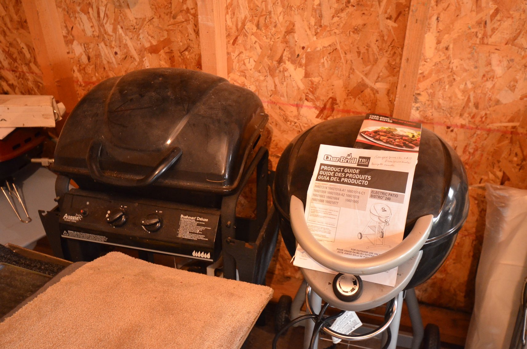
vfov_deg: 39.8
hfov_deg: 57.3
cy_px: 174
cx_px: 264
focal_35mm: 33
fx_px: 482
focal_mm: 22
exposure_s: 1/60
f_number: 4.5
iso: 2800
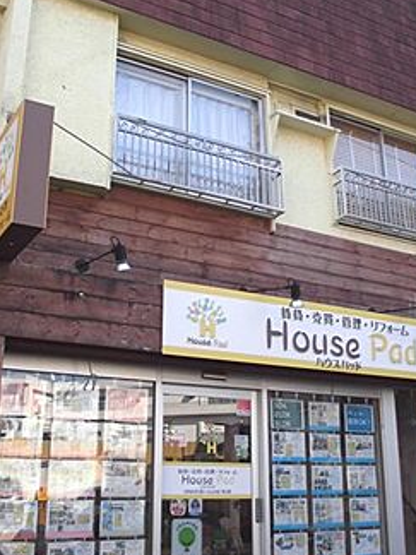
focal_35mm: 43
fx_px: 689
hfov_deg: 33.6
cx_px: 224
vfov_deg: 43.8
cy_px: 252
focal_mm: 5.3
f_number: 3.7
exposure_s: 1/125
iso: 100
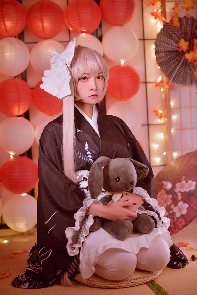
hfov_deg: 23.4
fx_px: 476
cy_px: 148
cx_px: 98
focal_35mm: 58
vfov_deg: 34.5
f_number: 2.2
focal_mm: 58
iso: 320
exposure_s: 1/100
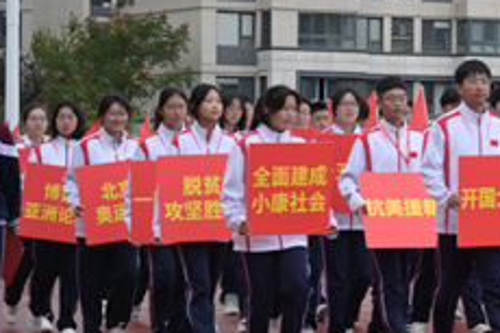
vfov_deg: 7.0
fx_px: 2720
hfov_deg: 10.3
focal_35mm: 196
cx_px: 641
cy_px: 61
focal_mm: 50
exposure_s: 1/250
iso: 360
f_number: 4.5
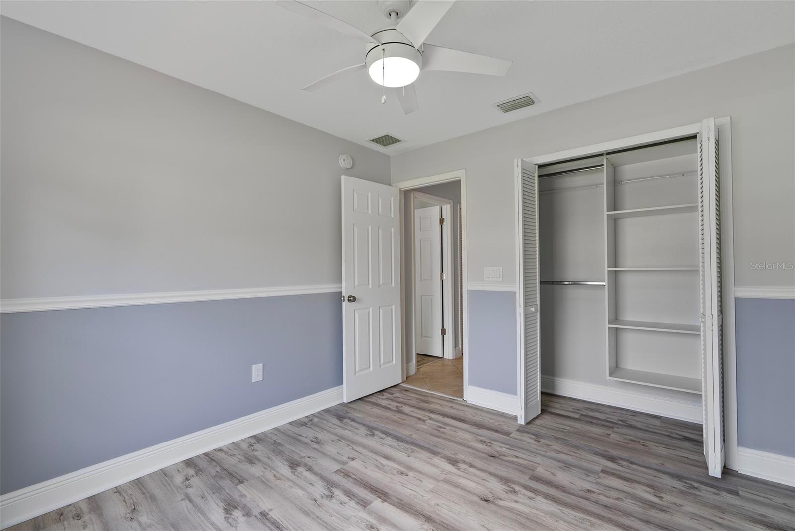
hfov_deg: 96.7
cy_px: 266
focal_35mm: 16
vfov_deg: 73.8
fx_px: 353
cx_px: 398
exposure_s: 2
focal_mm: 16
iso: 100
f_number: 8
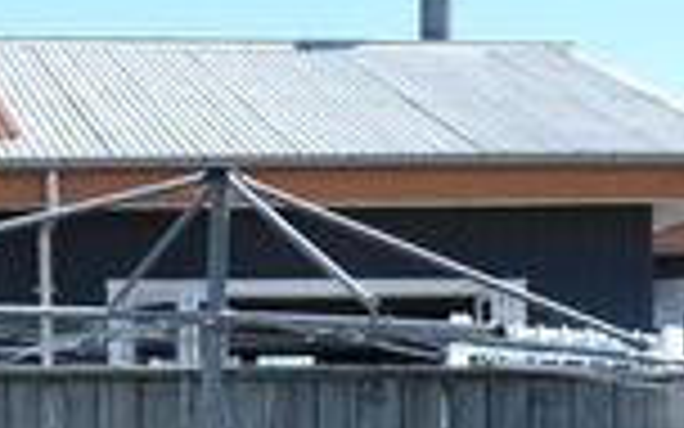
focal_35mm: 170
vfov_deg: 7.4
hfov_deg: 12.3
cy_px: 833
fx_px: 3169
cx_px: 184
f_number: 7.1
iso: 100
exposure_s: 1/200
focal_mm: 22
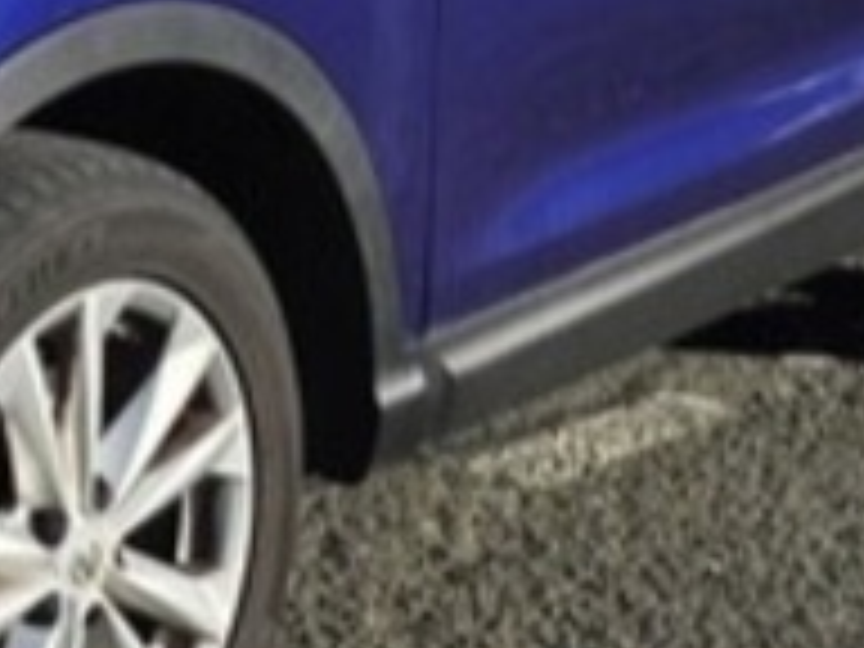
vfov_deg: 14.6
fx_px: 2396
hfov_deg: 19.8
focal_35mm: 96
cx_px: -4
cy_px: -238
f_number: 1.7
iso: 80
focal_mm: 6.3
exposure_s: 1/5000
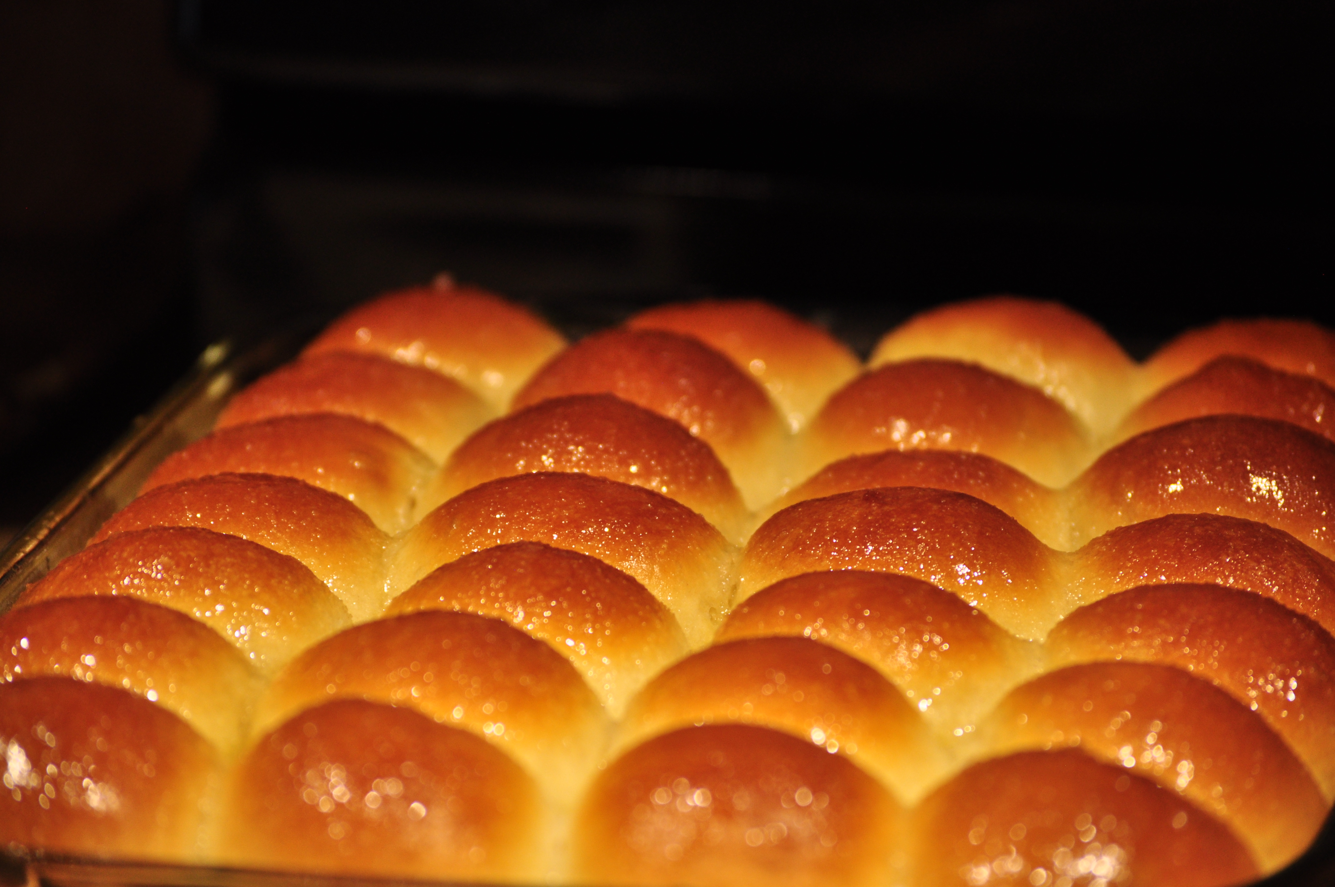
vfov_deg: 7.6
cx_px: 668
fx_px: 6667
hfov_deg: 11.4
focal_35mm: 180
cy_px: 444
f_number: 5
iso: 500
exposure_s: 1/30
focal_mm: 120
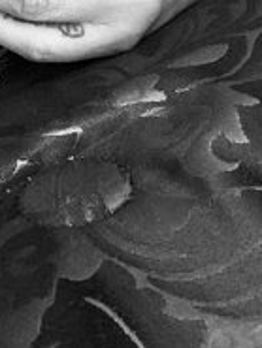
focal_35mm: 106
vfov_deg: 16.4
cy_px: -223
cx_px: -85
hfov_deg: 13.4
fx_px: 1068
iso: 100
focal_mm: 2.87
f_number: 2.2
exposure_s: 1/60
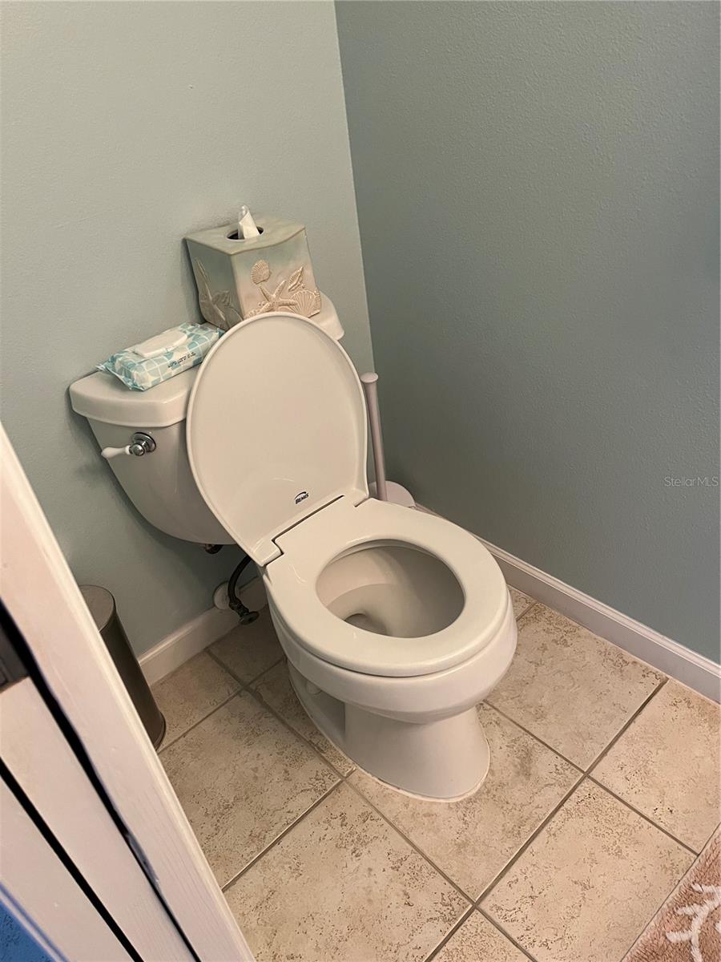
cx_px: 360
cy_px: 481
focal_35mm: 26
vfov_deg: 67.3
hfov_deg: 53.1
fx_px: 722
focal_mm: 5.1
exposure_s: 1/60
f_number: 1.6
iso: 400
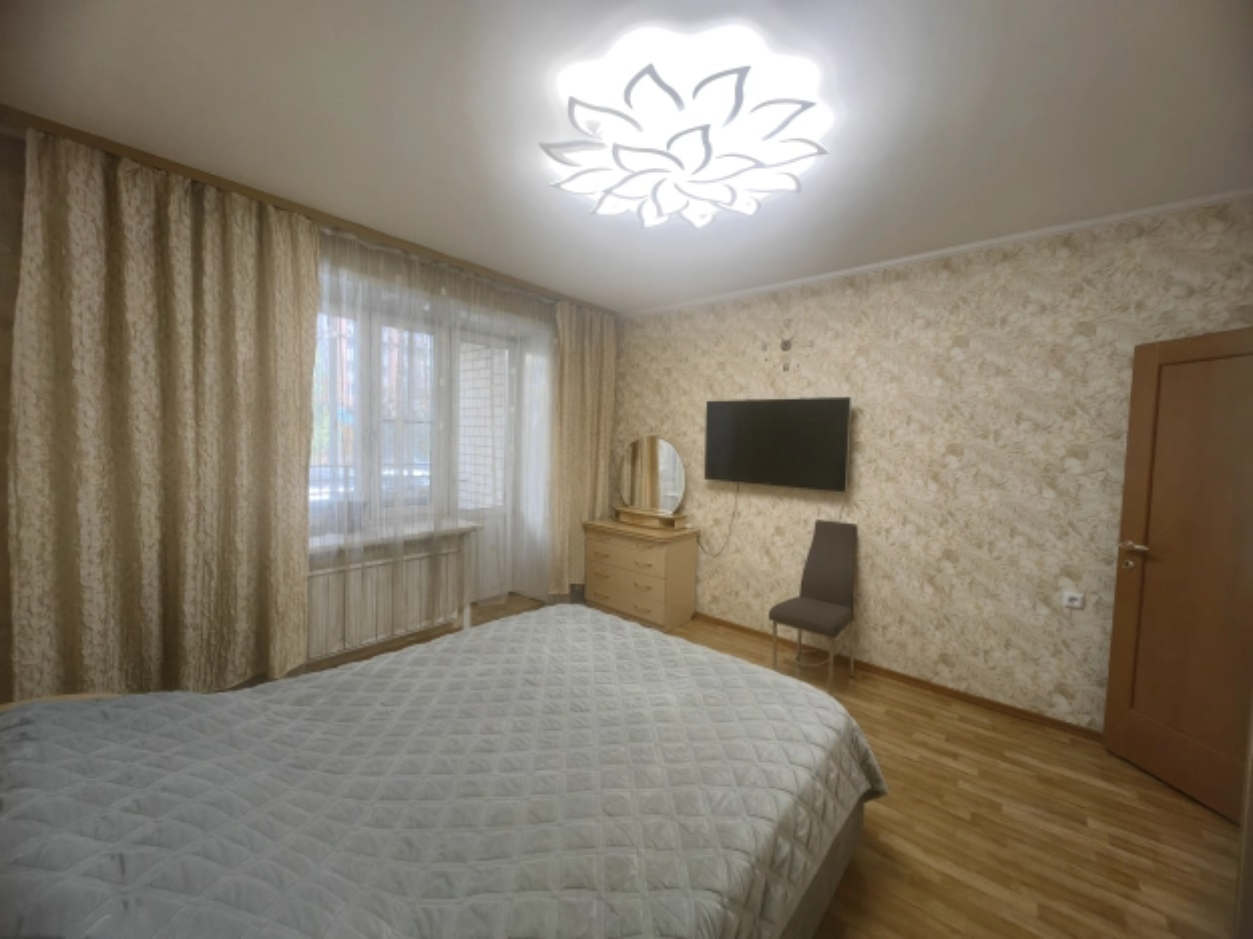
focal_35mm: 13
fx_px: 471
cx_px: 626
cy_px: 470
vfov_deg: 89.9
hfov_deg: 106.2
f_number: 2.2
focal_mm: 1.76
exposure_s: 1/100
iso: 125
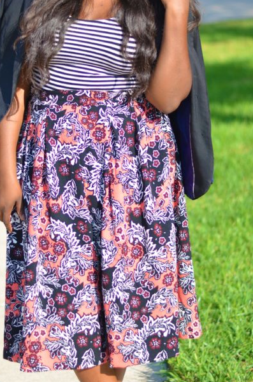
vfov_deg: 16.0
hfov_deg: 10.7
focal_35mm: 128
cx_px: 95
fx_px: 1356
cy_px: 190
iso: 100
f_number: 1.8
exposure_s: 1/2000
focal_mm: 50
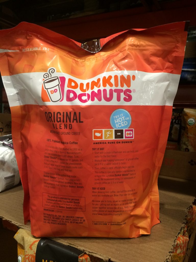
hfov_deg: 48.2
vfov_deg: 61.7
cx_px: 98
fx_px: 219
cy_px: 131
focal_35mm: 29
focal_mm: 4.15
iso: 80
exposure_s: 1/33
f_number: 2.2
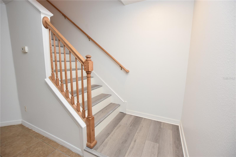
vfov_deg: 77.3
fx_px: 98
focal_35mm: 15
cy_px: 78
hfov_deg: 100.4
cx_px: 118
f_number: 4
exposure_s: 1/60
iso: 250
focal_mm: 10
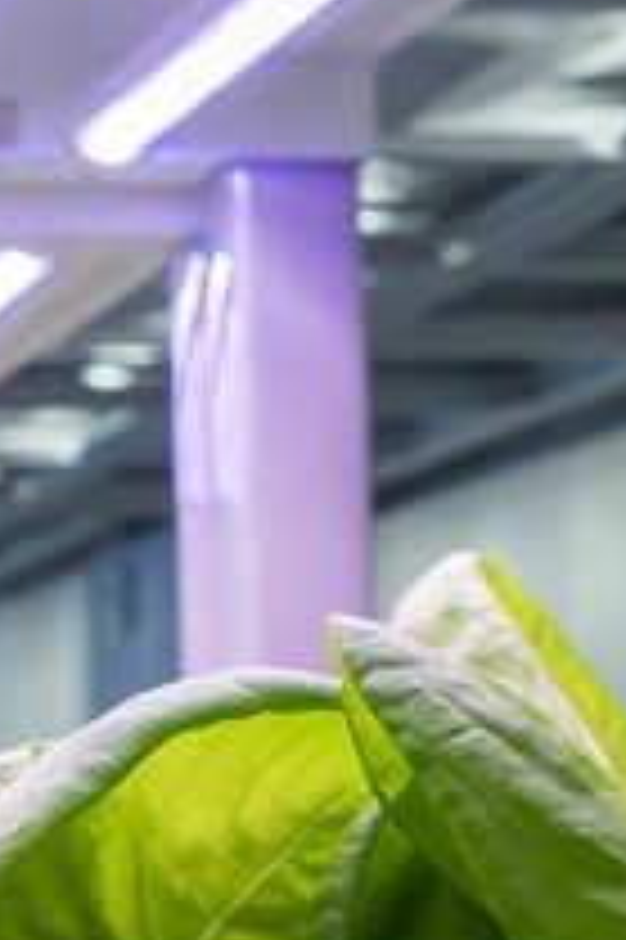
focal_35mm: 144
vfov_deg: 14.2
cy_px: 297
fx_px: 3762
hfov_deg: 9.0
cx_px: -617
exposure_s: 1/100
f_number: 7.1
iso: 640
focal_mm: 24
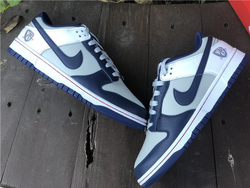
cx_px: 125
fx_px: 376
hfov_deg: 36.8
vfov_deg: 28.0
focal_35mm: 52
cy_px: 94
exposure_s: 1/120
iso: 25
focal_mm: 6
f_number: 2.4
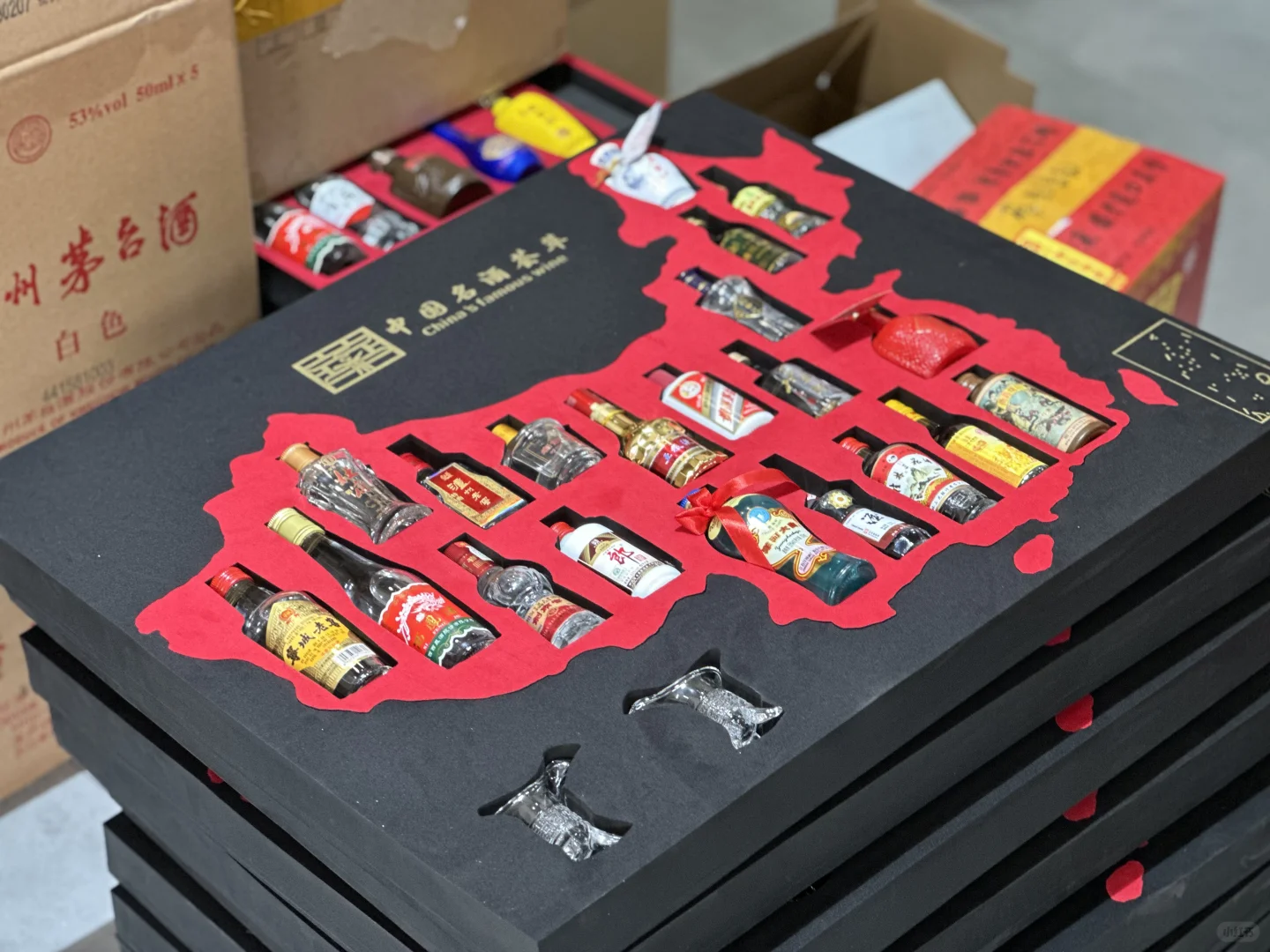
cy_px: 476
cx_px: 635
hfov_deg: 25.3
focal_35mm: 77
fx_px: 2825
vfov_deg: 19.1
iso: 250
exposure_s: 1/40
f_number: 2.8
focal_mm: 9
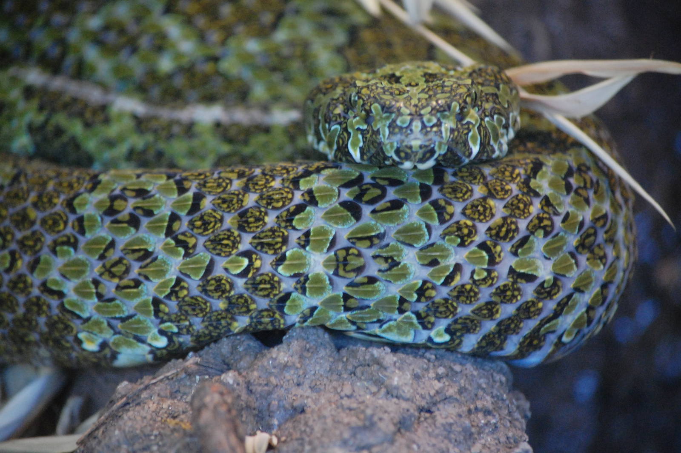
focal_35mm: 232
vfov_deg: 5.9
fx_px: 4394
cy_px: 226
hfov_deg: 8.9
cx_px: 340
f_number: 5
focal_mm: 155
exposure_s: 1/25
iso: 1600
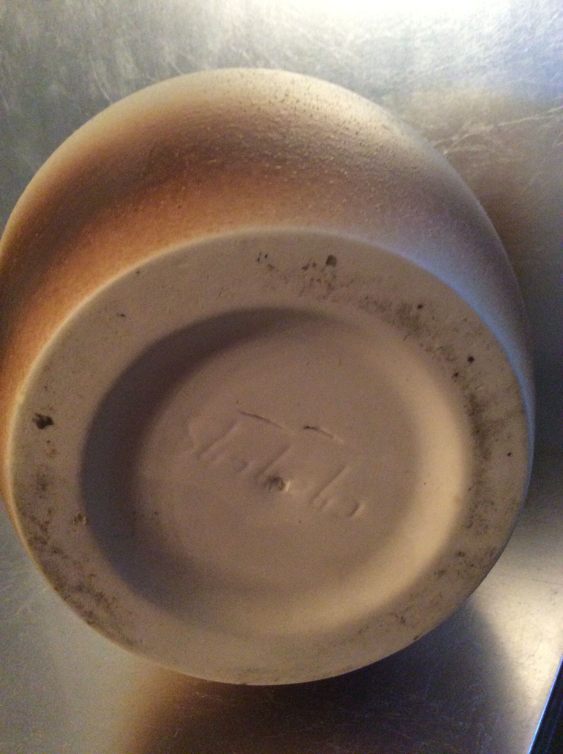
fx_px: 696
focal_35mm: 32
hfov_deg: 44.1
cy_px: 377
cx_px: 282
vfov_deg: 56.9
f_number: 2.4
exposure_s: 1/20
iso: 320
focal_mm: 3.3
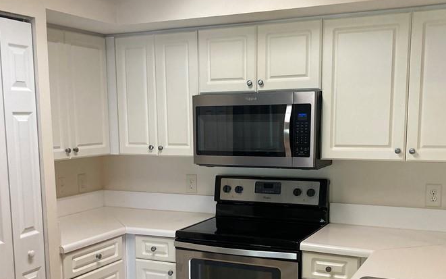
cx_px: 200
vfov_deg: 27.5
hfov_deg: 43.4
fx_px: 559
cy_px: 218
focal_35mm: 46
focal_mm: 3.99
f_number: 1.8
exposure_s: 1/60
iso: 125
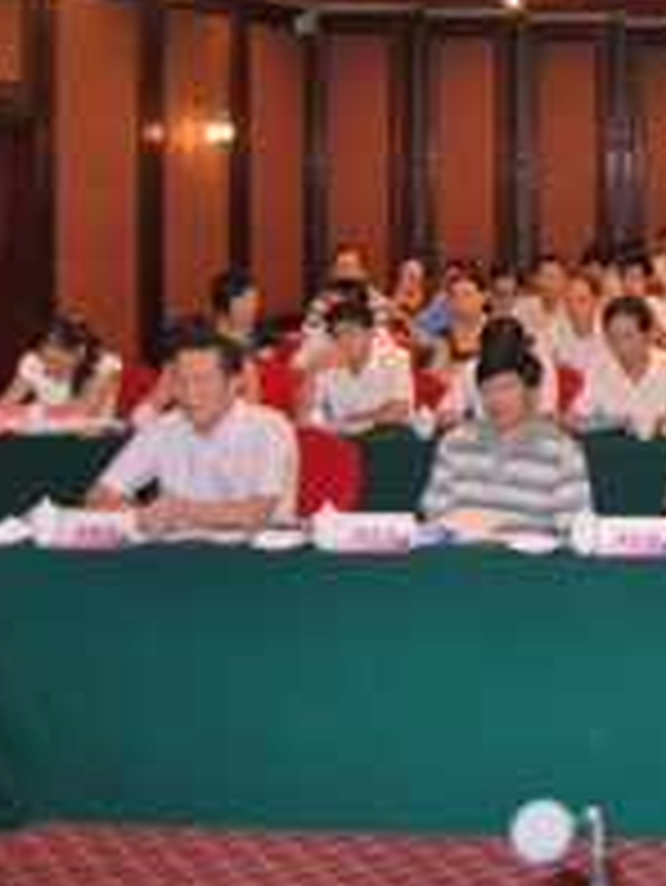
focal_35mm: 66
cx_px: 958
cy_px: 187
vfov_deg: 28.8
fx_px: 1691
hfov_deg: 19.7
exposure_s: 1/60
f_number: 3.5
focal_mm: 18
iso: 200
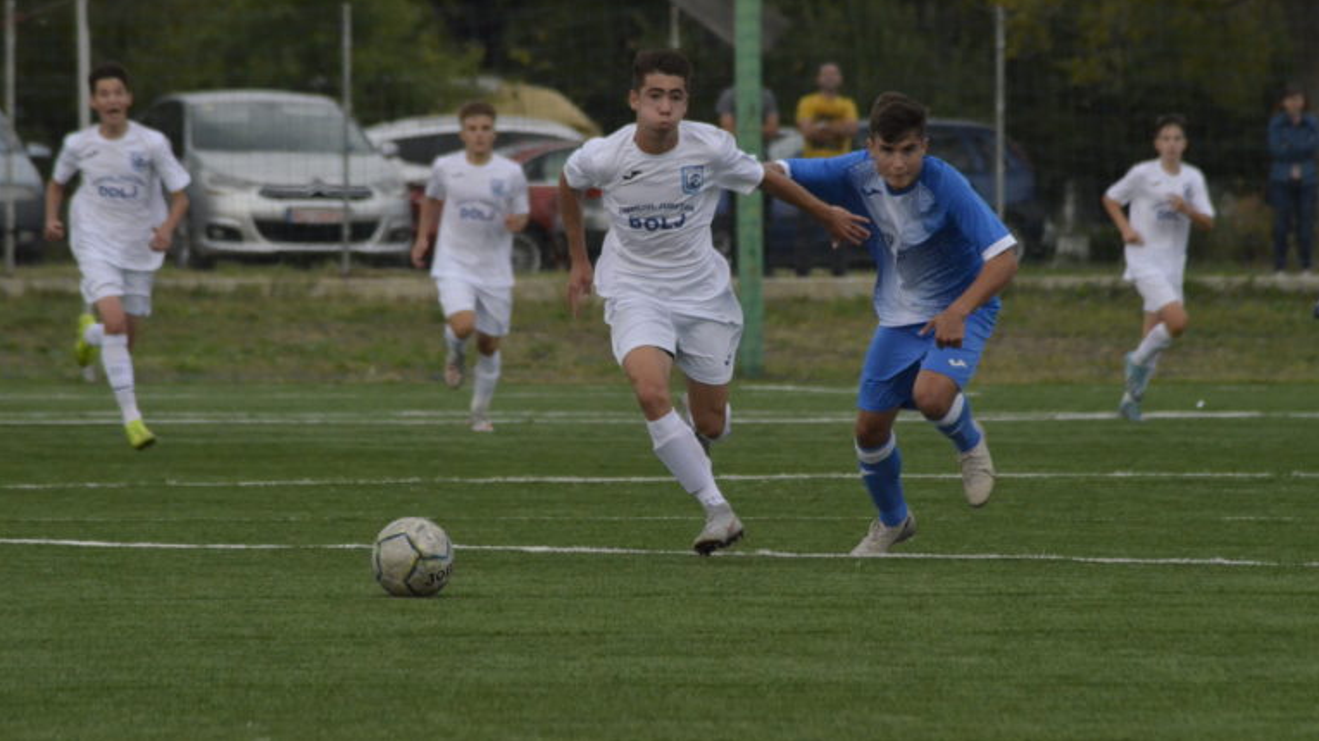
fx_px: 15421
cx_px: 659
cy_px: 308
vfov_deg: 2.8
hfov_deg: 4.9
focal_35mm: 441
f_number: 10
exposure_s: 1/4000
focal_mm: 280
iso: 3200
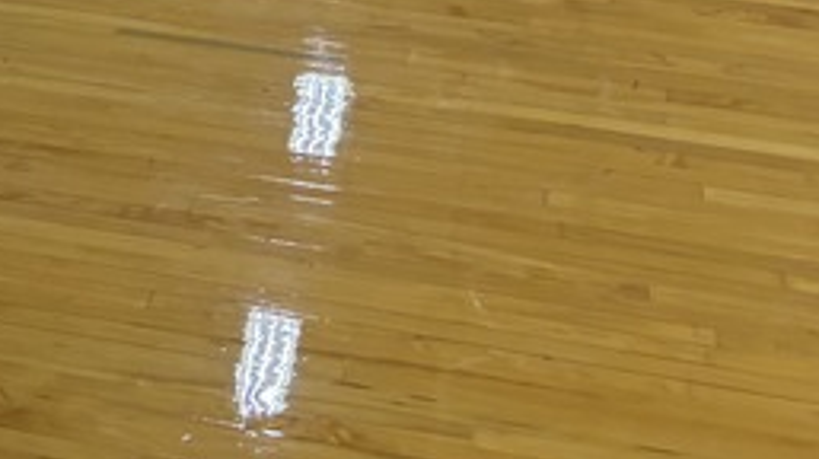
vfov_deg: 9.3
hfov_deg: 17.8
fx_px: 2452
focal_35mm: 113
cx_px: -226
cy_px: -711
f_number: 1.6
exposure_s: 1/120
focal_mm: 5.96
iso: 100
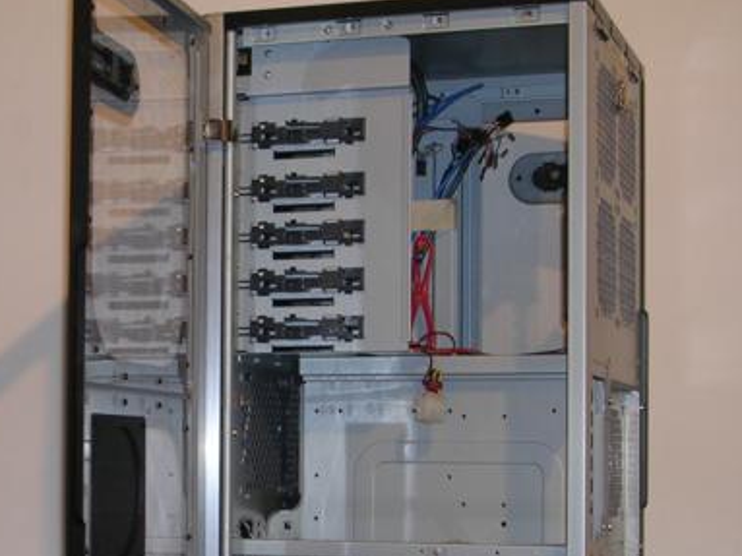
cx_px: 306
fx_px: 1779
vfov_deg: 17.7
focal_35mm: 83
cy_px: 417
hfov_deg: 23.5
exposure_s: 1/60.1
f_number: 3.2
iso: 50
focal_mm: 8
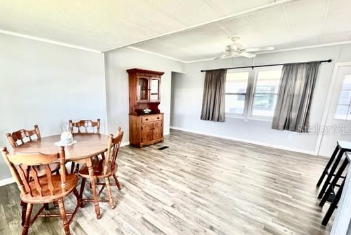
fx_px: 156
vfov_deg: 73.6
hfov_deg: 96.1
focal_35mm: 16
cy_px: 129
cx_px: 151
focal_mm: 1.57
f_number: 1.8
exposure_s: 1/121
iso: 250
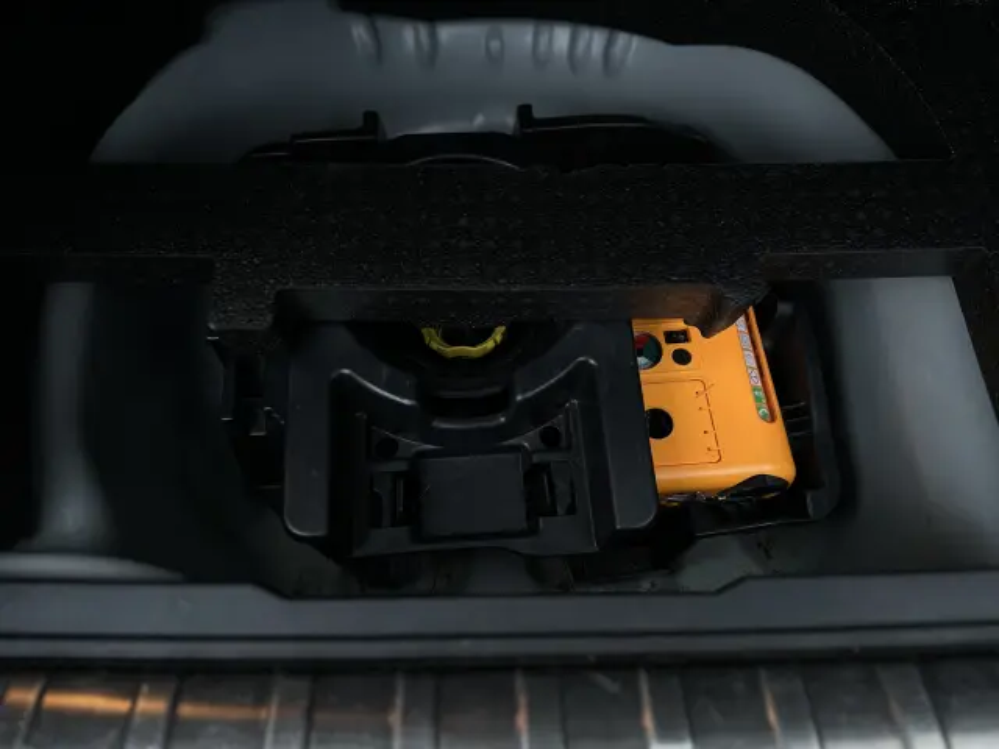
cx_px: 500
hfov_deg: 71.6
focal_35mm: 24
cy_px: 374
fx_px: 693
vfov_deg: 56.8
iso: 250
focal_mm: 6.86
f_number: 1.78
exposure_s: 1/78
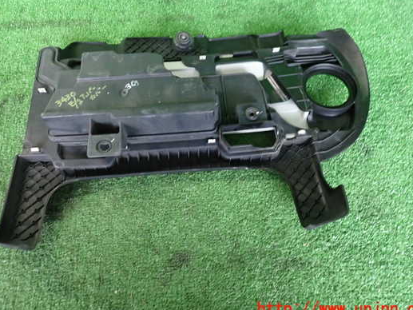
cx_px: 198
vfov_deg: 48.2
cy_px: 140
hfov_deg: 61.6
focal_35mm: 29
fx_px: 346
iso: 500
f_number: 2
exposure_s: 1/30
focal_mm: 4.5
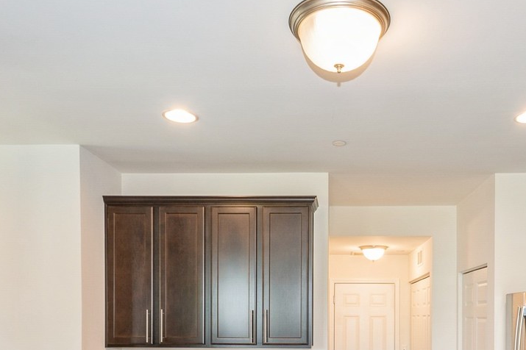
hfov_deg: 55.5
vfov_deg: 36.2
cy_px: 322
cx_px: 309
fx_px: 497
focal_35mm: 34
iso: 250
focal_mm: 10
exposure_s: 1/5
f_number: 7.1
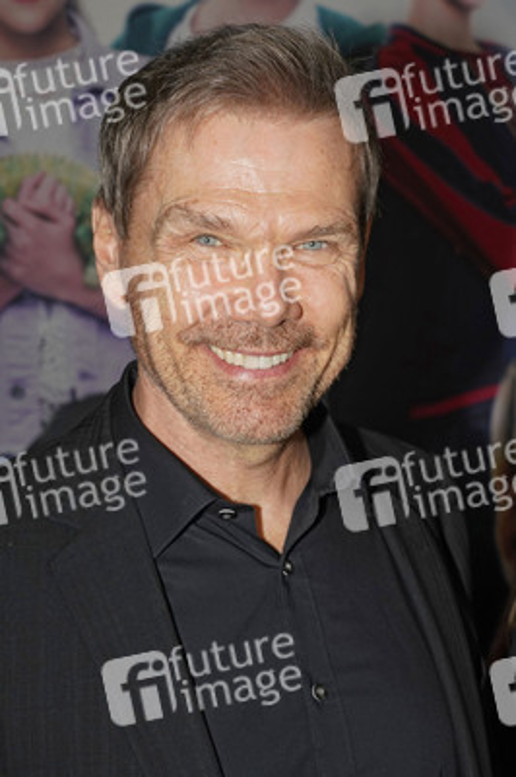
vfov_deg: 32.9
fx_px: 1314
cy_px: 388
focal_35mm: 61
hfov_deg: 22.2
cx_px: 258
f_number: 8
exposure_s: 1/160
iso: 640
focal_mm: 61
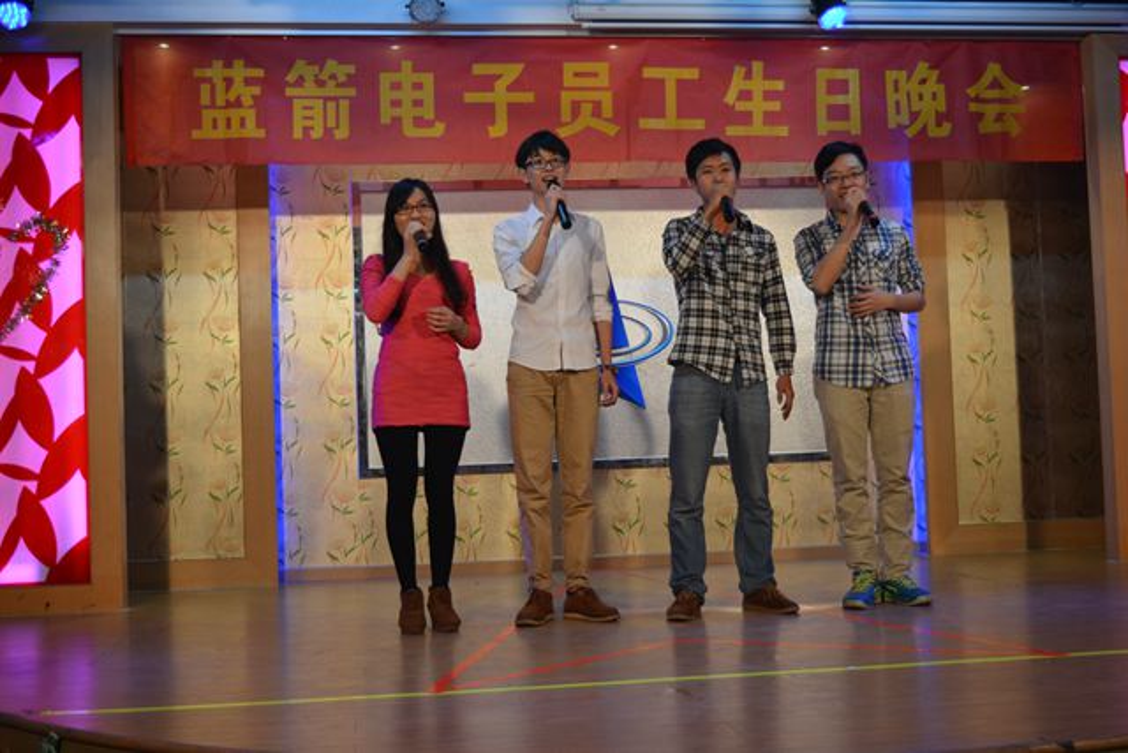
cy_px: 376
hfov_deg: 43.6
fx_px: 1410
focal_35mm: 45
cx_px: 564
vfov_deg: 29.9
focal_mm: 30
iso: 720
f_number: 4.2
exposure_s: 1/60
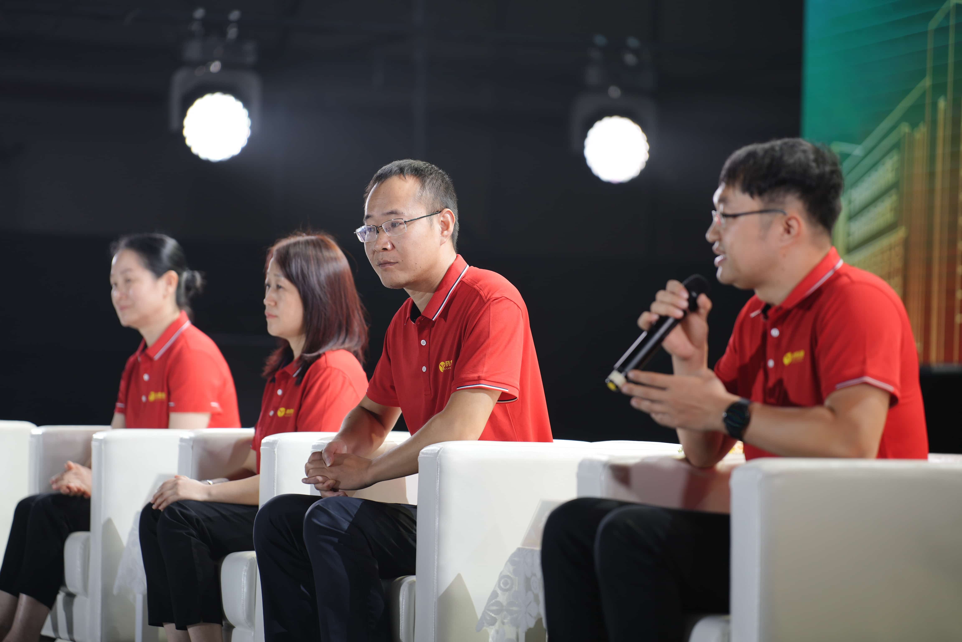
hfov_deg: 13.7
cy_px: 321
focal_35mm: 150
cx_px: 481
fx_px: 4008
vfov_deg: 9.1
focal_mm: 150
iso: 200
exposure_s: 1/125
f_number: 2.8
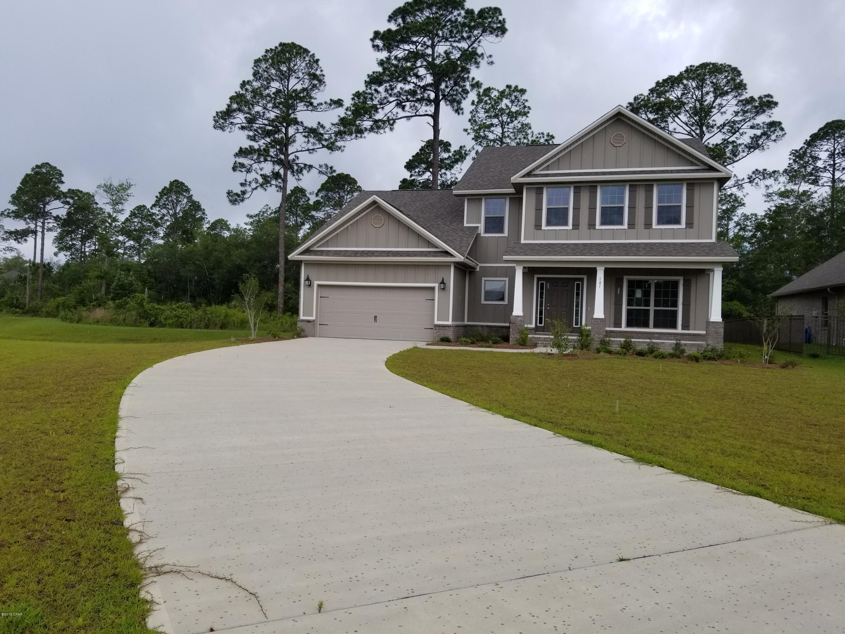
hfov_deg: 67.3
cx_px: 422
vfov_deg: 53.1
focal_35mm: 26
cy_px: 317
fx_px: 635
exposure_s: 1/788
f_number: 1.7
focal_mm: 4.25
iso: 50
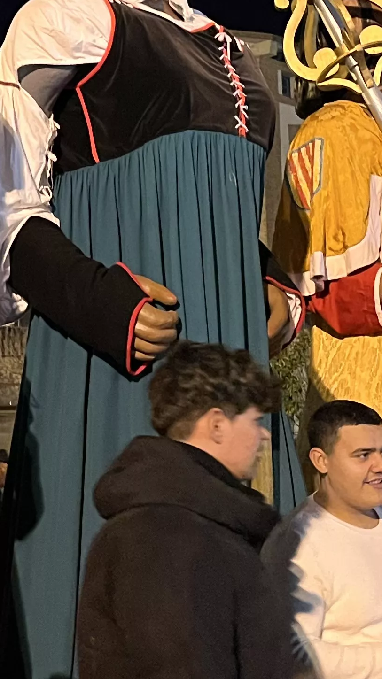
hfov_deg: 15.2
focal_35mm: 79
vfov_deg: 26.8
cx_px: 67
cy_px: 307
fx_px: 1423
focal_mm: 5.1
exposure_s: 1/25
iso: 800
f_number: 1.6
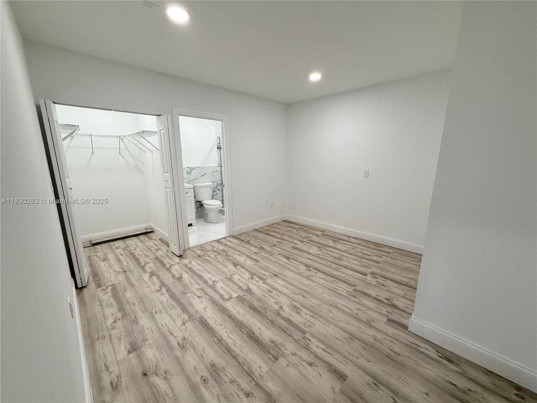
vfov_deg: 85.7
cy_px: 202
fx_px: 217
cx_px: 268
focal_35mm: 14
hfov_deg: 102.1
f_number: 2.2
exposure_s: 1/120
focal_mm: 2.22
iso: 250
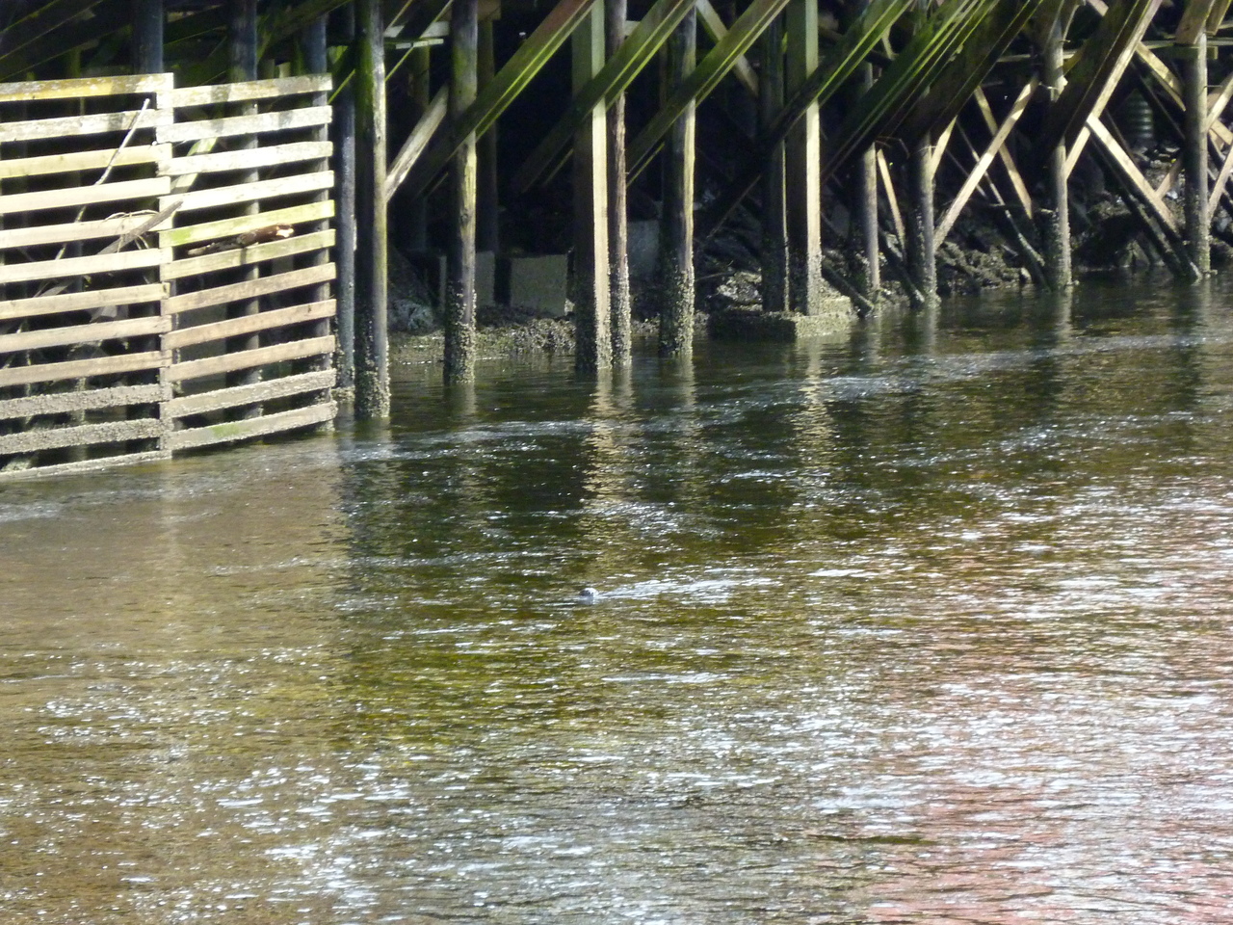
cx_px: 616
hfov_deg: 7.9
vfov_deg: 5.9
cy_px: 462
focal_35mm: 250
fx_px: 8905
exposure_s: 1/100
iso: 400
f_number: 5.9
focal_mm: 36
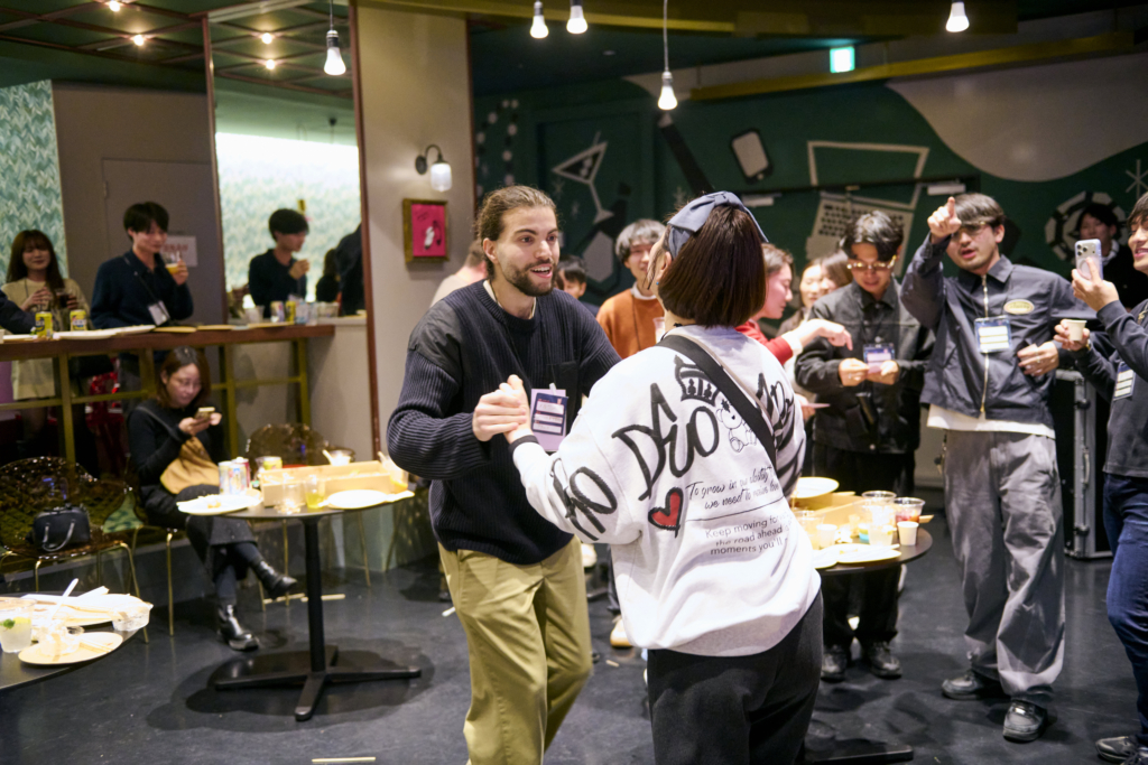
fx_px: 1116
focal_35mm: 35
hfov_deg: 54.4
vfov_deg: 37.9
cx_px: 574
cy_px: 382
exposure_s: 1/125
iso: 6400
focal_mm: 35
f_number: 2.8
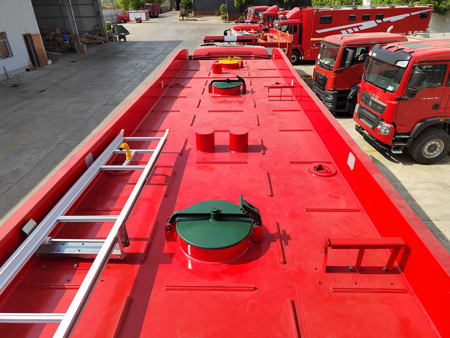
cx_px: 225
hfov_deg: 73.9
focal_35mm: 23
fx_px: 299
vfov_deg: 58.9
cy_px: 169
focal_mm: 5.52
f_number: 1.9
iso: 303
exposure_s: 1/2000
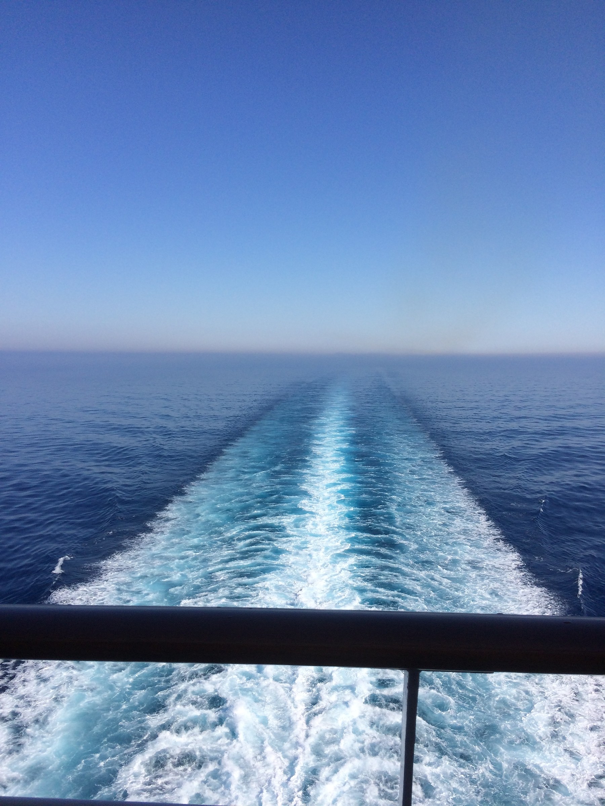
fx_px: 676
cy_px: 403
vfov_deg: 61.7
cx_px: 302
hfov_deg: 48.2
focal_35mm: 29
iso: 32
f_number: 2.2
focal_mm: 4.15
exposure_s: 1/3731
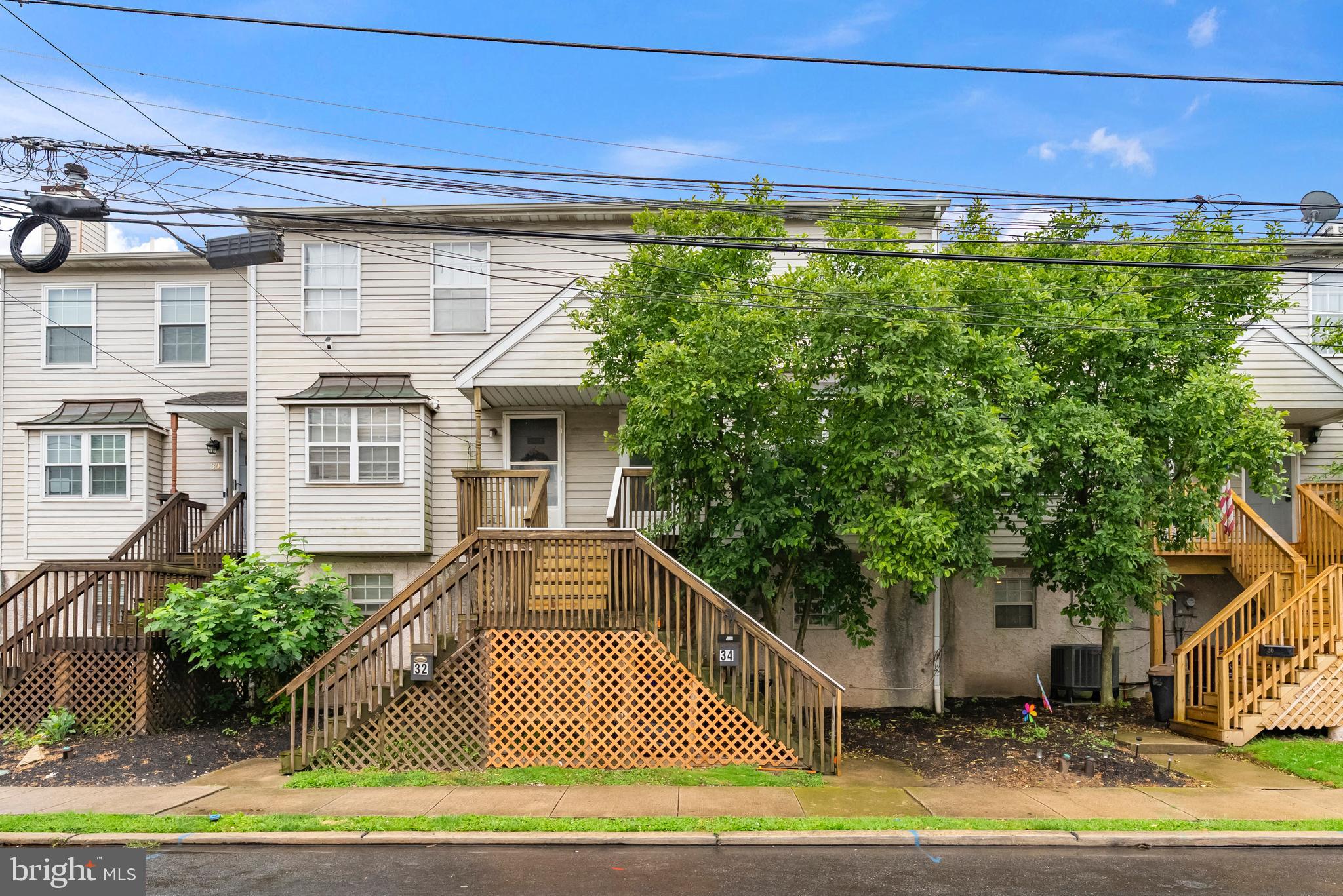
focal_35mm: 21
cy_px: 448
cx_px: 672
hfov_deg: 81.2
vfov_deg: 59.5
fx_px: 784
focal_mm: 21
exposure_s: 1/800
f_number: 8
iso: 2500
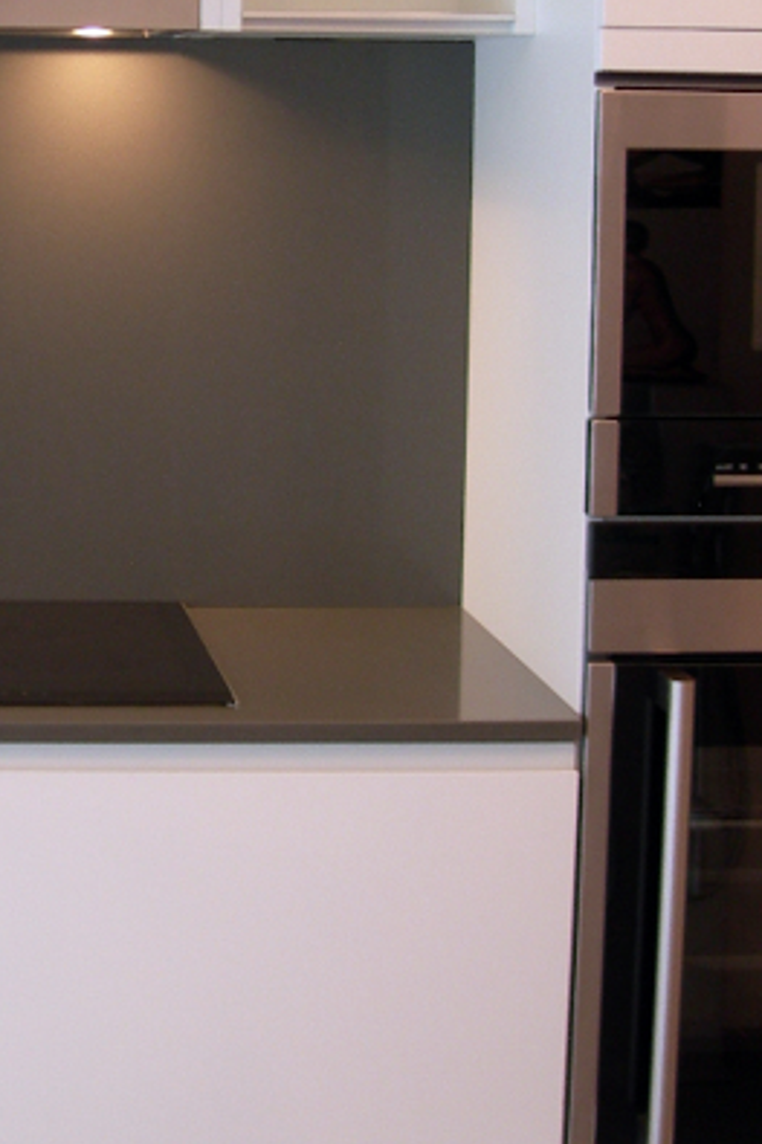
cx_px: 7
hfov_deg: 14.9
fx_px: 2860
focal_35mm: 90
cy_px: 362
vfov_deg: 22.5
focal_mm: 7.8
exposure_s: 1/14.1
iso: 50
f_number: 2.8
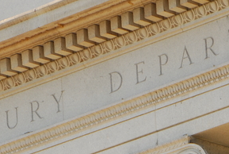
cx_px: 118
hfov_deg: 3.5
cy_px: 196
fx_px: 3697
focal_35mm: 580
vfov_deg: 2.4
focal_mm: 112
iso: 100
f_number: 11
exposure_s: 1/45
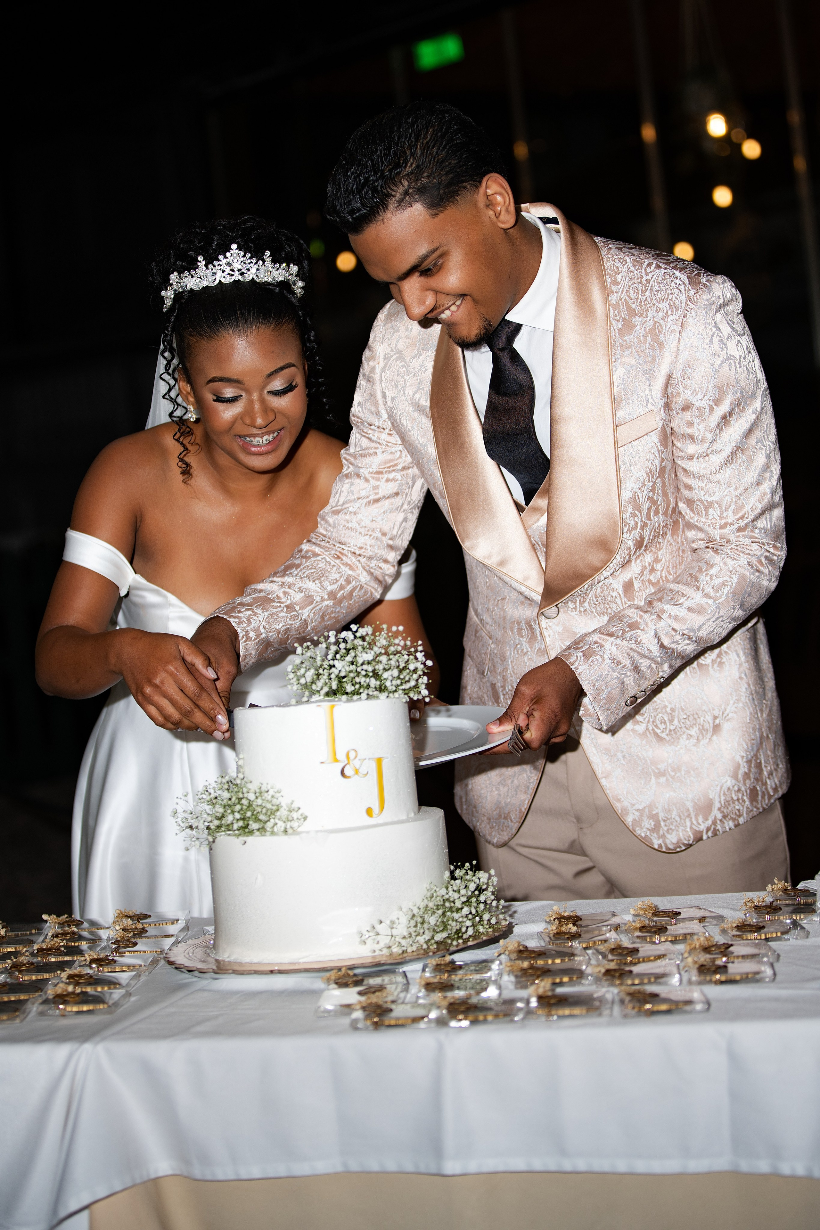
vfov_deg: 28.8
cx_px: 410
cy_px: 615
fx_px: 2391
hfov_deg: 19.5
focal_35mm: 70
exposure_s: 1/160
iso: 200
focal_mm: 70
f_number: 2.8
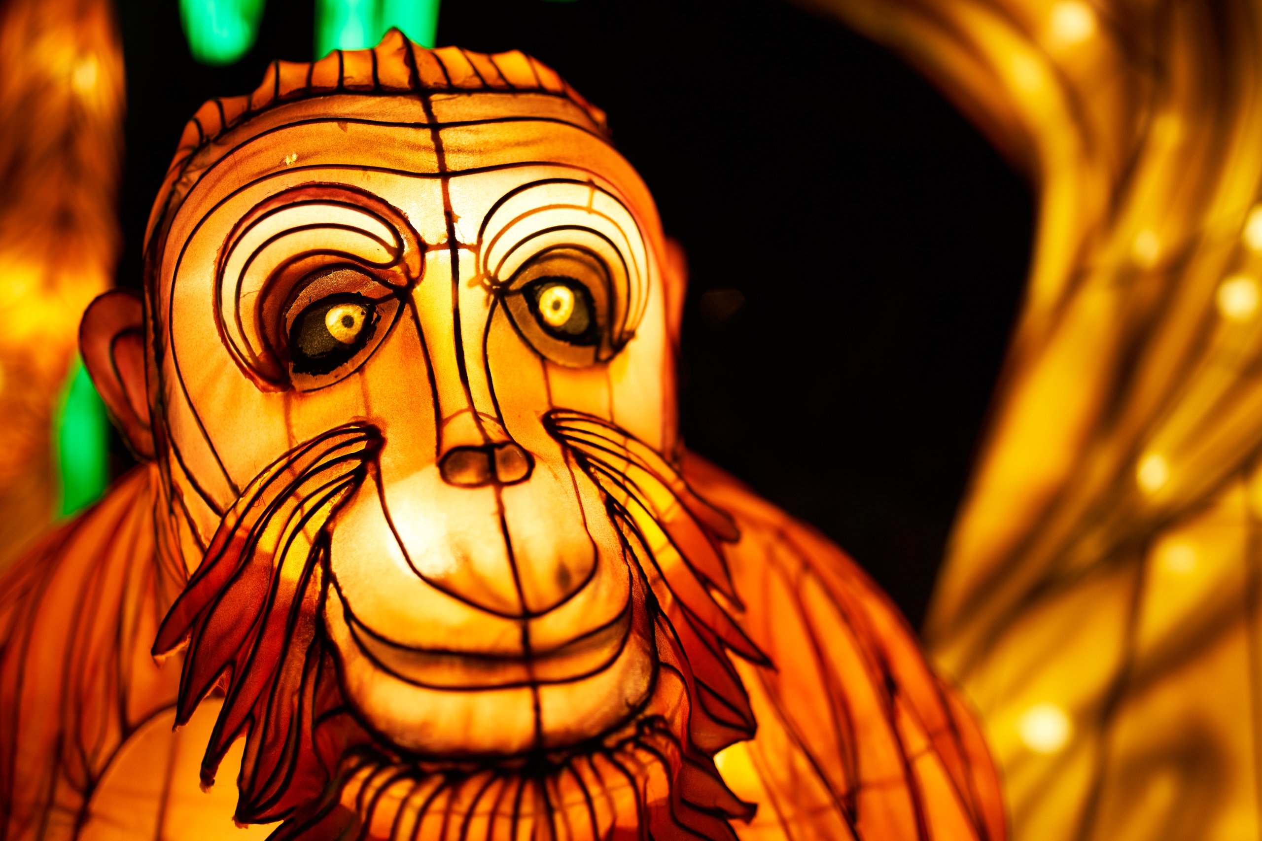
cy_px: 420
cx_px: 631
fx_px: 1227
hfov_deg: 54.4
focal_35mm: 35
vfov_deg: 37.8
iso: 160
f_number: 1.4
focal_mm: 35
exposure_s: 1/100
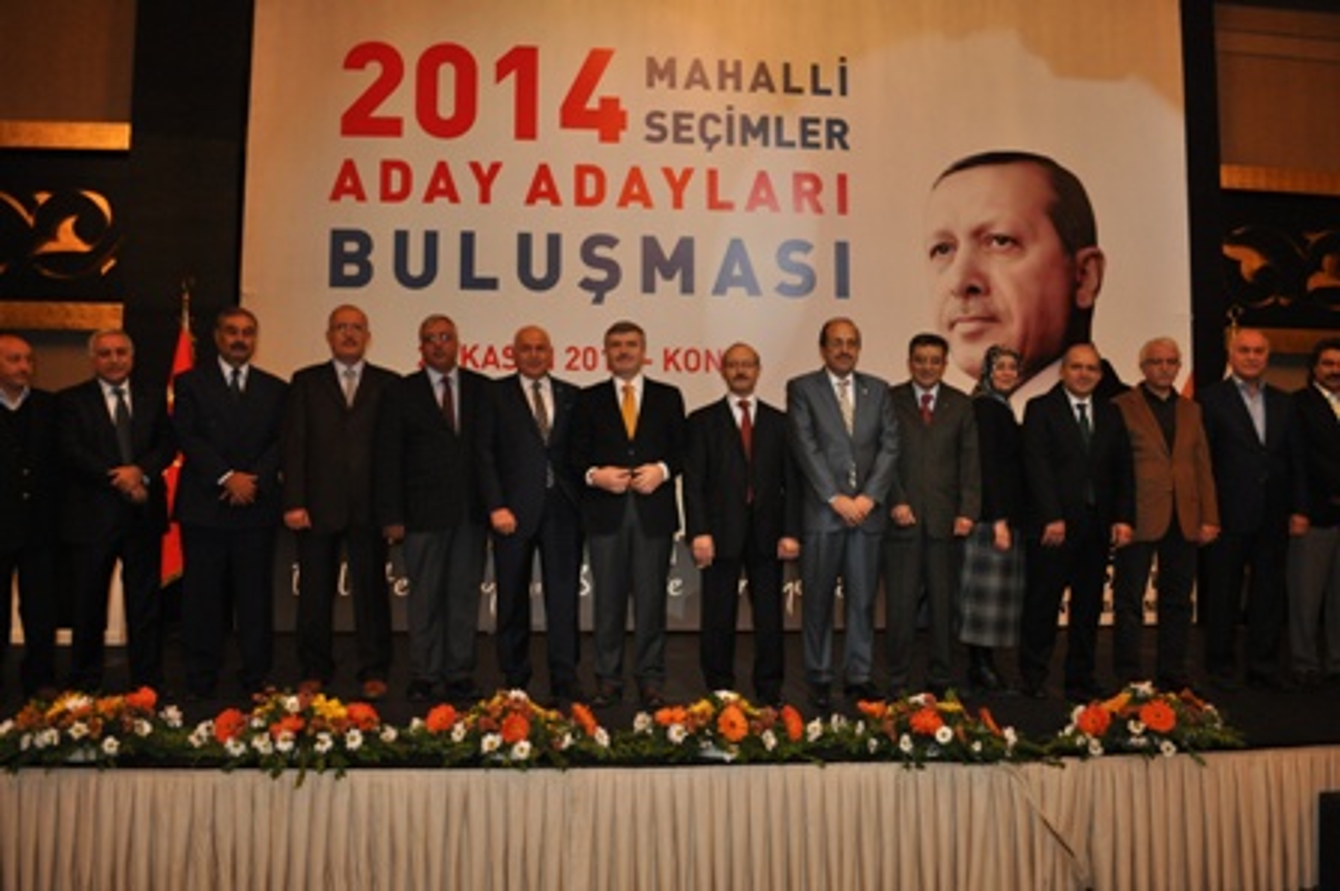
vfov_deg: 47.9
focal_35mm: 27
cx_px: 670
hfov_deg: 67.4
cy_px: 446
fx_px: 1004
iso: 800
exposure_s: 1/60
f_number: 3.5
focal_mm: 18
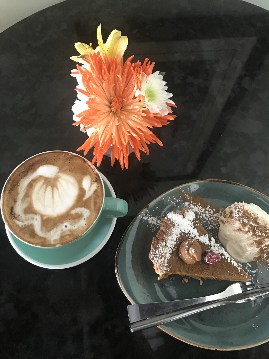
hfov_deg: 49.7
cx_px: 134
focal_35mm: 28
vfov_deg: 63.4
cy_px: 180
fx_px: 290
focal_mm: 3.99
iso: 100
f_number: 1.8
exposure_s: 1/9
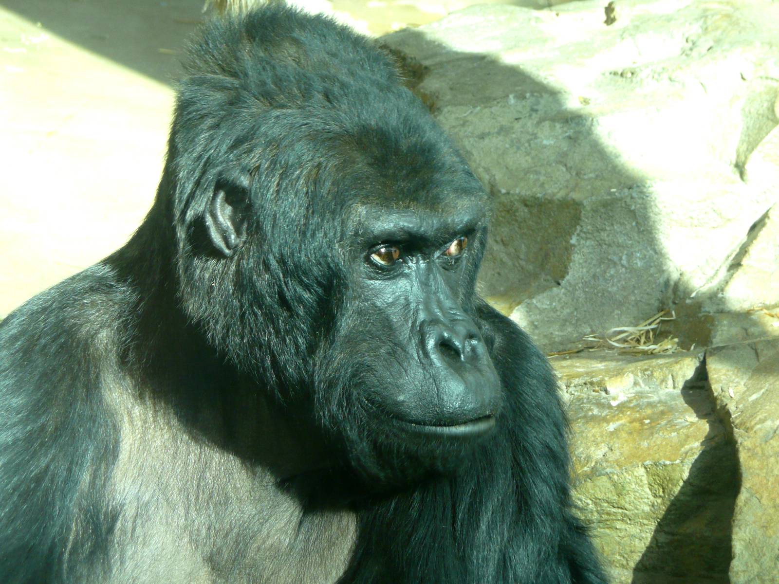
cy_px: 292
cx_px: 390
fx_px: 4771
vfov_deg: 7.0
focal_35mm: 212
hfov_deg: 9.3
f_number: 4.8
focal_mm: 34.8
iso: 160
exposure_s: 1/30
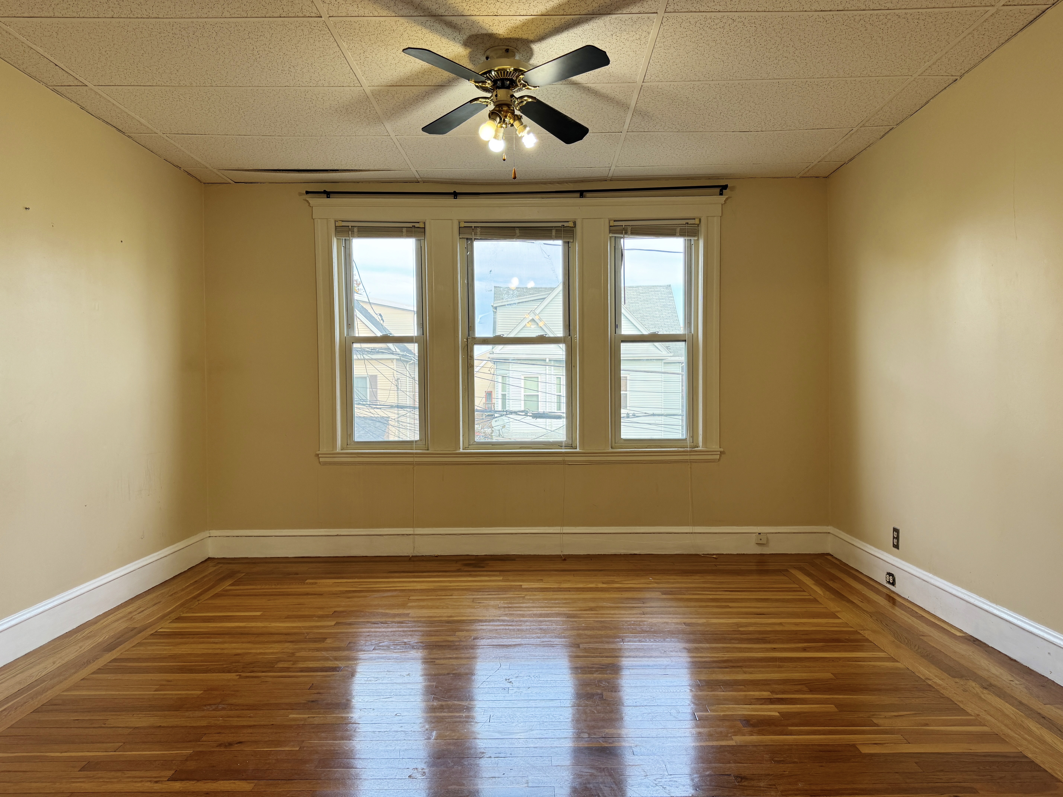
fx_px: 737
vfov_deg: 56.8
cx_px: 532
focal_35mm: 24
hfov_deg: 71.6
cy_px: 398
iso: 100
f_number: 1.78
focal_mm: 6.86
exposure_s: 1/169
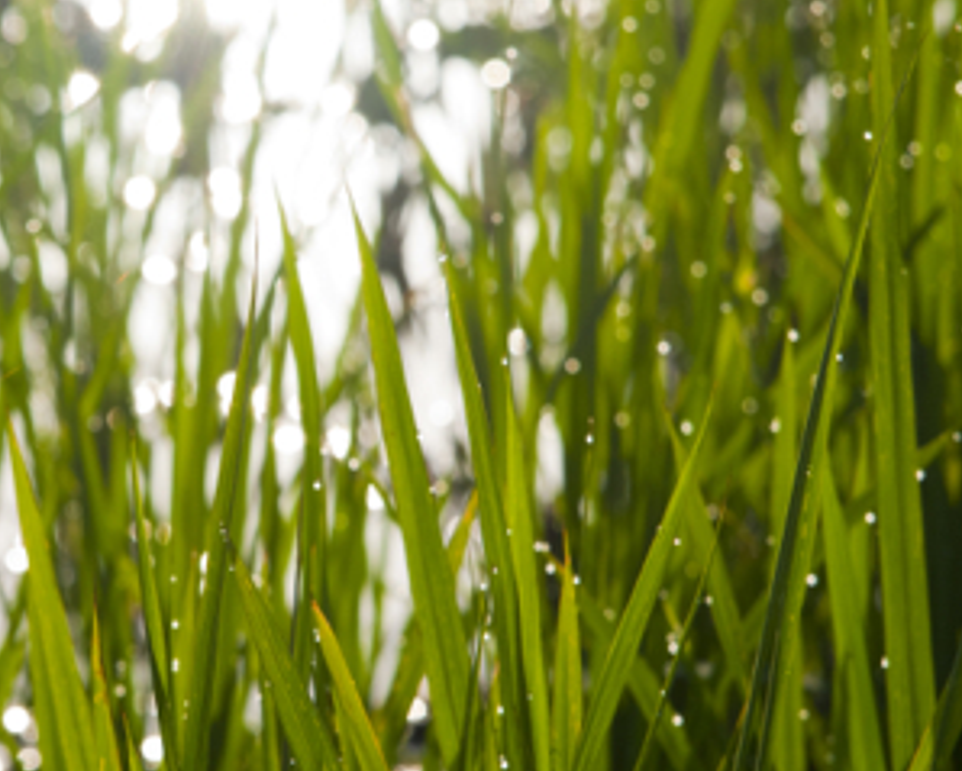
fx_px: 8011
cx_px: 228
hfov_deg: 6.9
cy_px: 500
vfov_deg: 5.5
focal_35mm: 281
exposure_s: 1/250
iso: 100
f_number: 9
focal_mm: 85
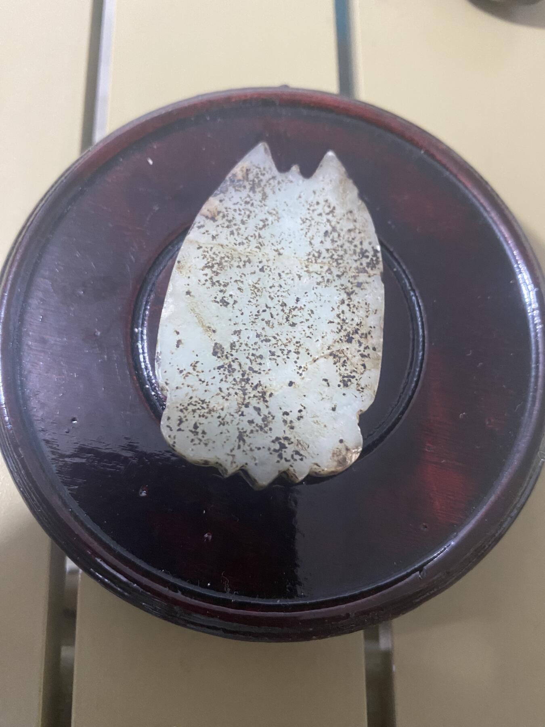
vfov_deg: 67.3
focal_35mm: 26
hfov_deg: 53.1
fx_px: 546
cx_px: 272
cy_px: 364
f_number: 1.8
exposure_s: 1/33
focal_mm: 4.25
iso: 400
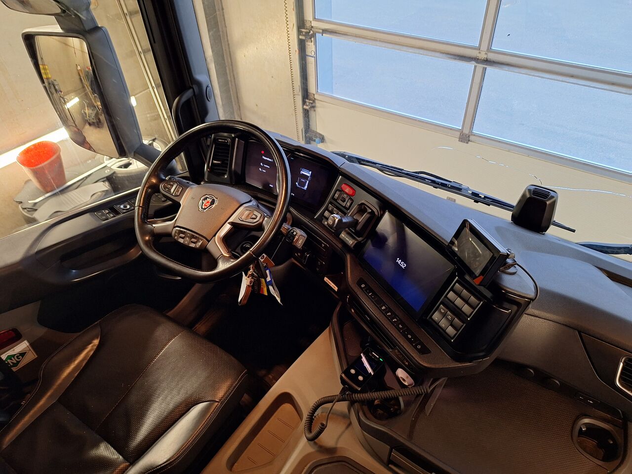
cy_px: 237
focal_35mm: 23
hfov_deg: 73.9
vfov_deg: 58.9
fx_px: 420
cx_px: 316
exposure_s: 1/50
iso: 100
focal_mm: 5.54
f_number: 1.8
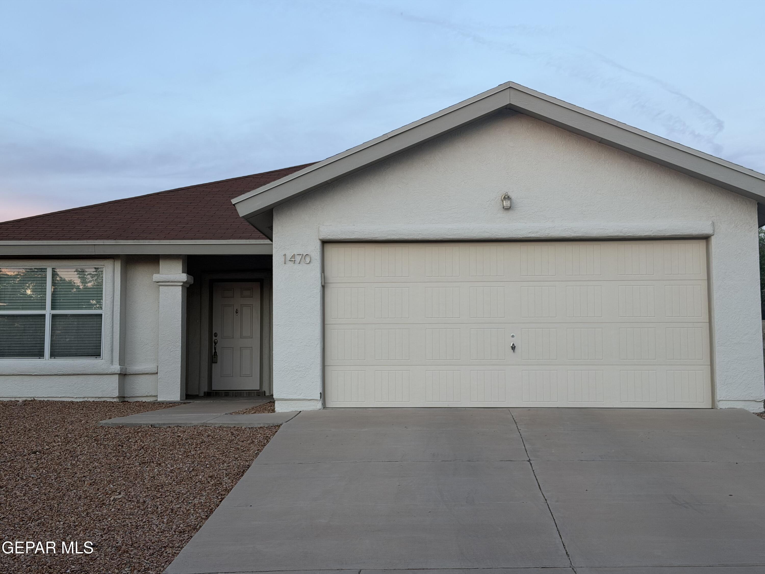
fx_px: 1061
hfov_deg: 39.7
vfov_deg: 30.3
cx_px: 382
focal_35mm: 48
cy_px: 287
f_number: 1.78
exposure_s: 1/120
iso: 100
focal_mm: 6.76
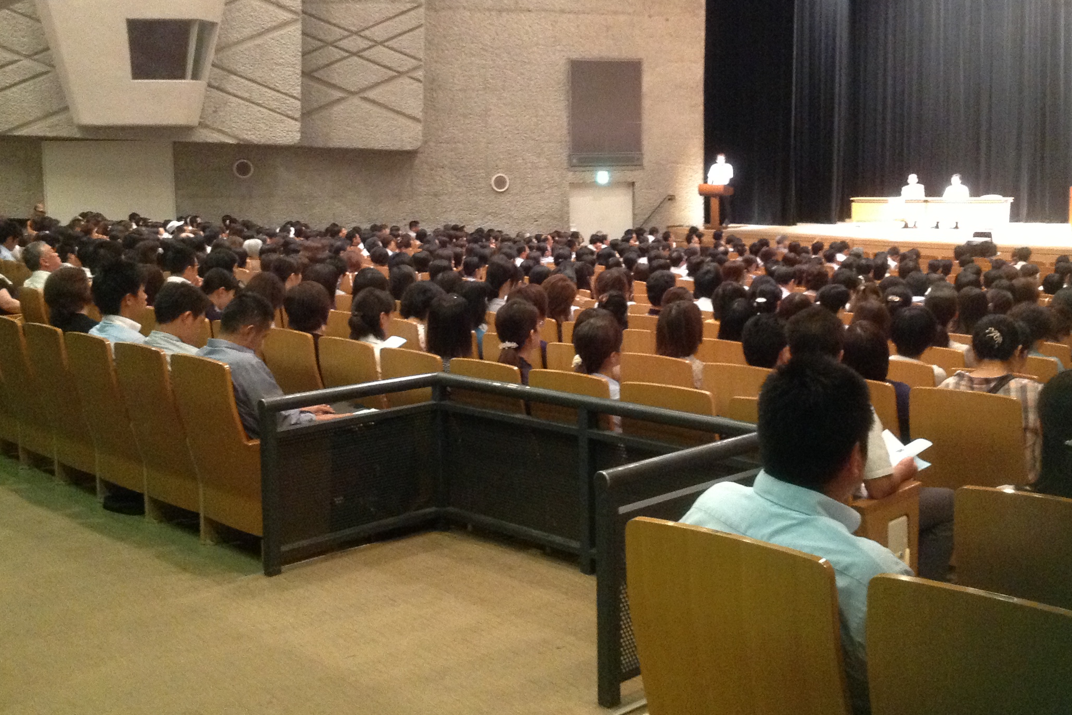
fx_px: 1370
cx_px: 560
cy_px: 296
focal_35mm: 46
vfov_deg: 29.2
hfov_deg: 42.7
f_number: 2.4
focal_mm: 4.28
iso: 500
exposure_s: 1/15
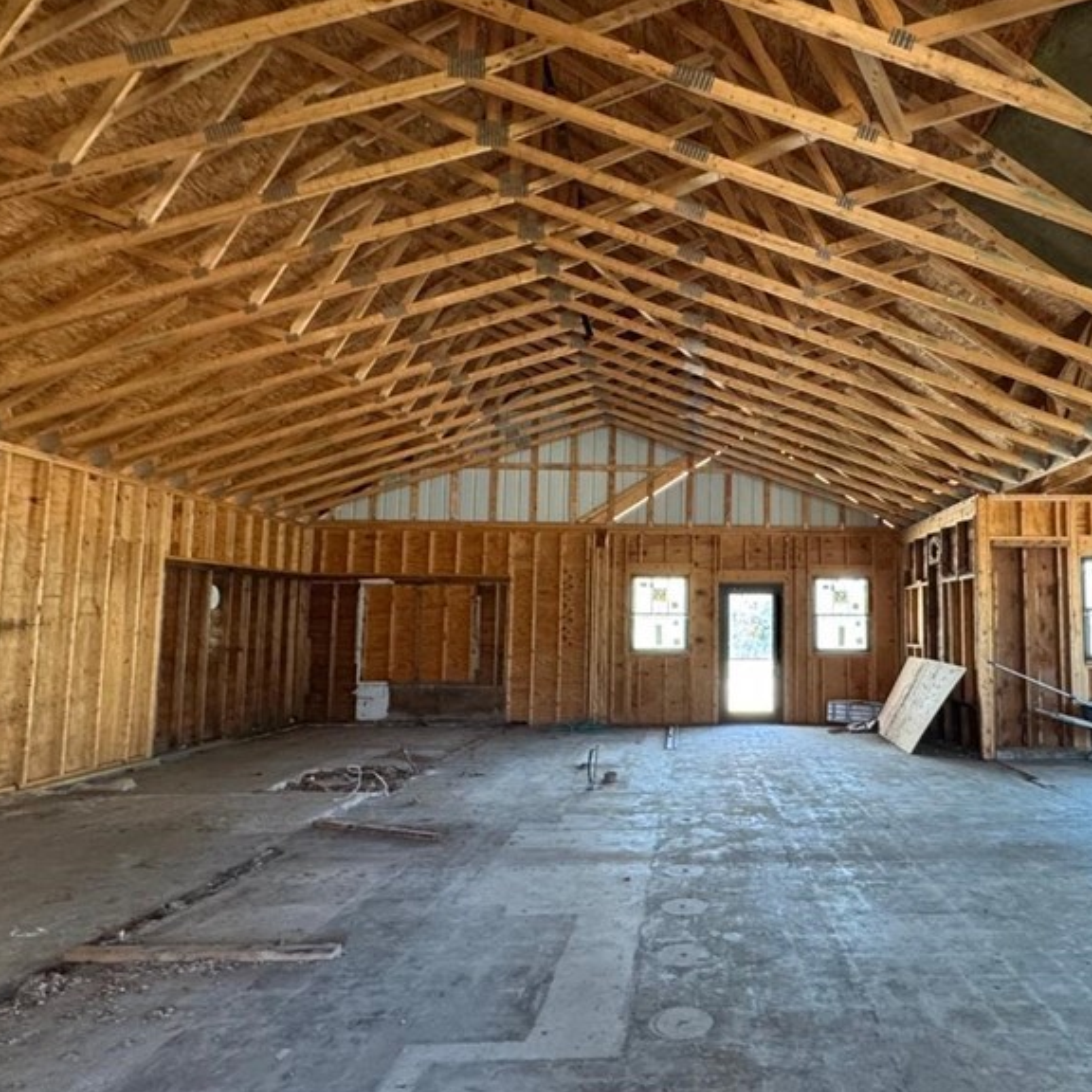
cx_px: 737
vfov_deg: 69.6
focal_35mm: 22
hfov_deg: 67.5
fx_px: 785
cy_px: 557
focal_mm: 2.22
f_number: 2.2
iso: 400
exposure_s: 1/60
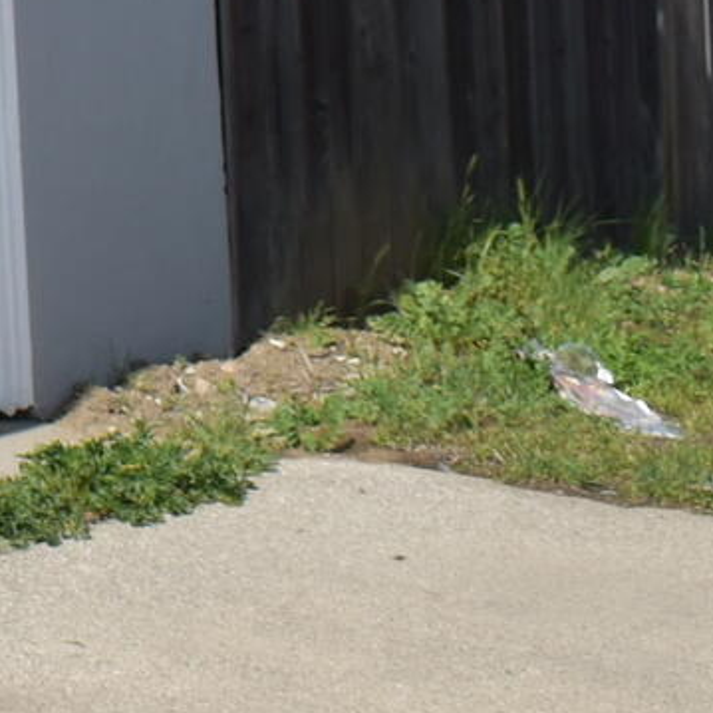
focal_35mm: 192
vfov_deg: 8.7
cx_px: -1283
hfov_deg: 8.0
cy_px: -568
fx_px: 4474
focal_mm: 18
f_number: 3.5
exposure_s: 1/1250
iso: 100
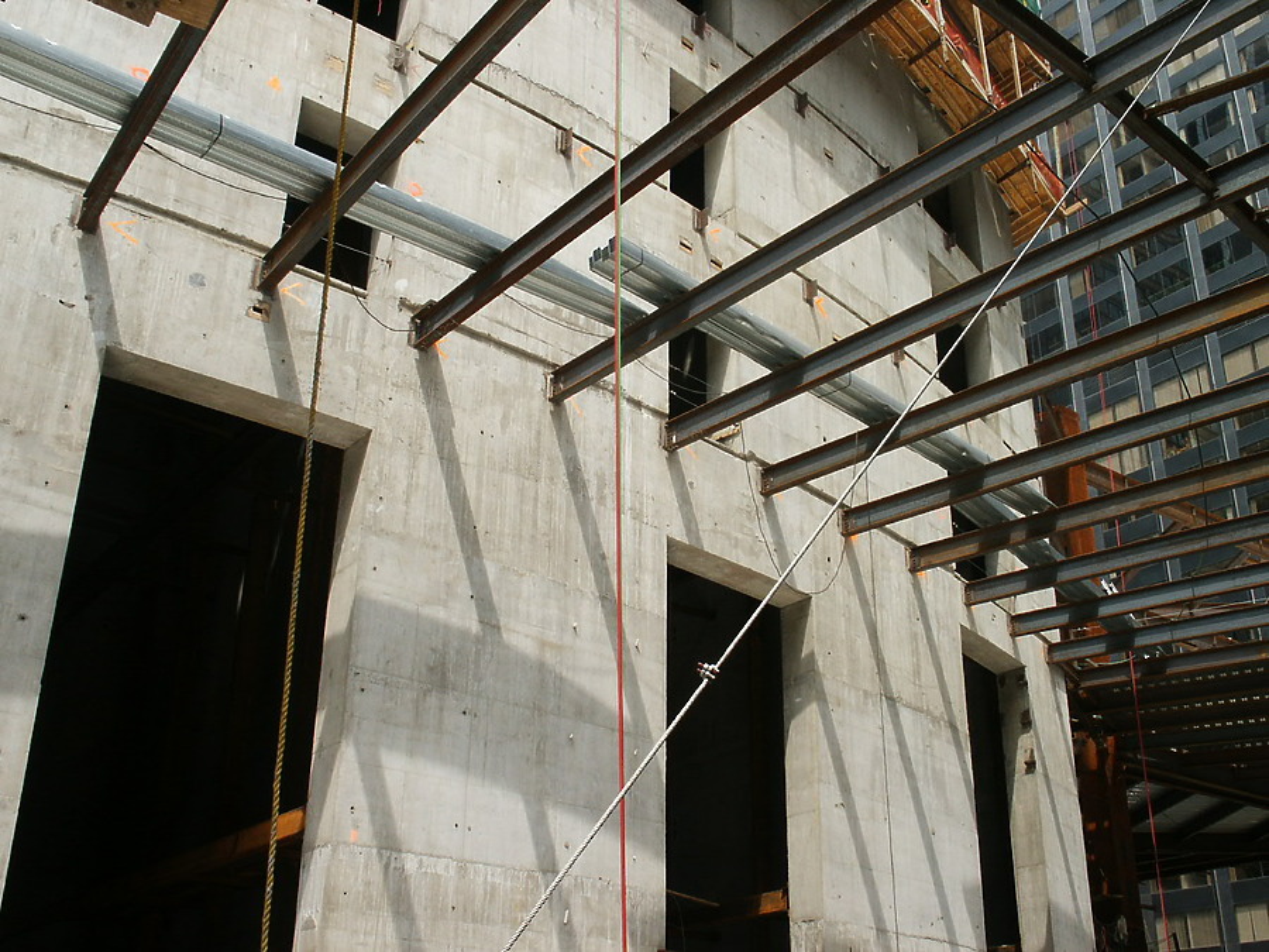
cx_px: 634
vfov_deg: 37.7
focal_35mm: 38
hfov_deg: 49.0
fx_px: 1393
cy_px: 476
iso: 64
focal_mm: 8.01
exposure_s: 1/90
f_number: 6.7
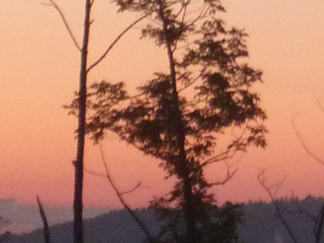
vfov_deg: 3.4
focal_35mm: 434
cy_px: 153
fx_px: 4061
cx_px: 517
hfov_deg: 4.5
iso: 400
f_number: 4.1
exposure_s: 1/20
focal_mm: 11
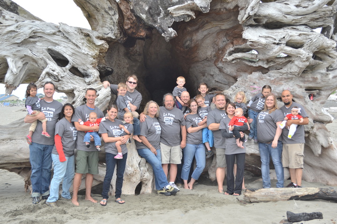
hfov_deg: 41.1
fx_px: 449
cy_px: 112
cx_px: 168
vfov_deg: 28.1
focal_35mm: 48
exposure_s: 1/200
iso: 100
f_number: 5
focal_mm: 32
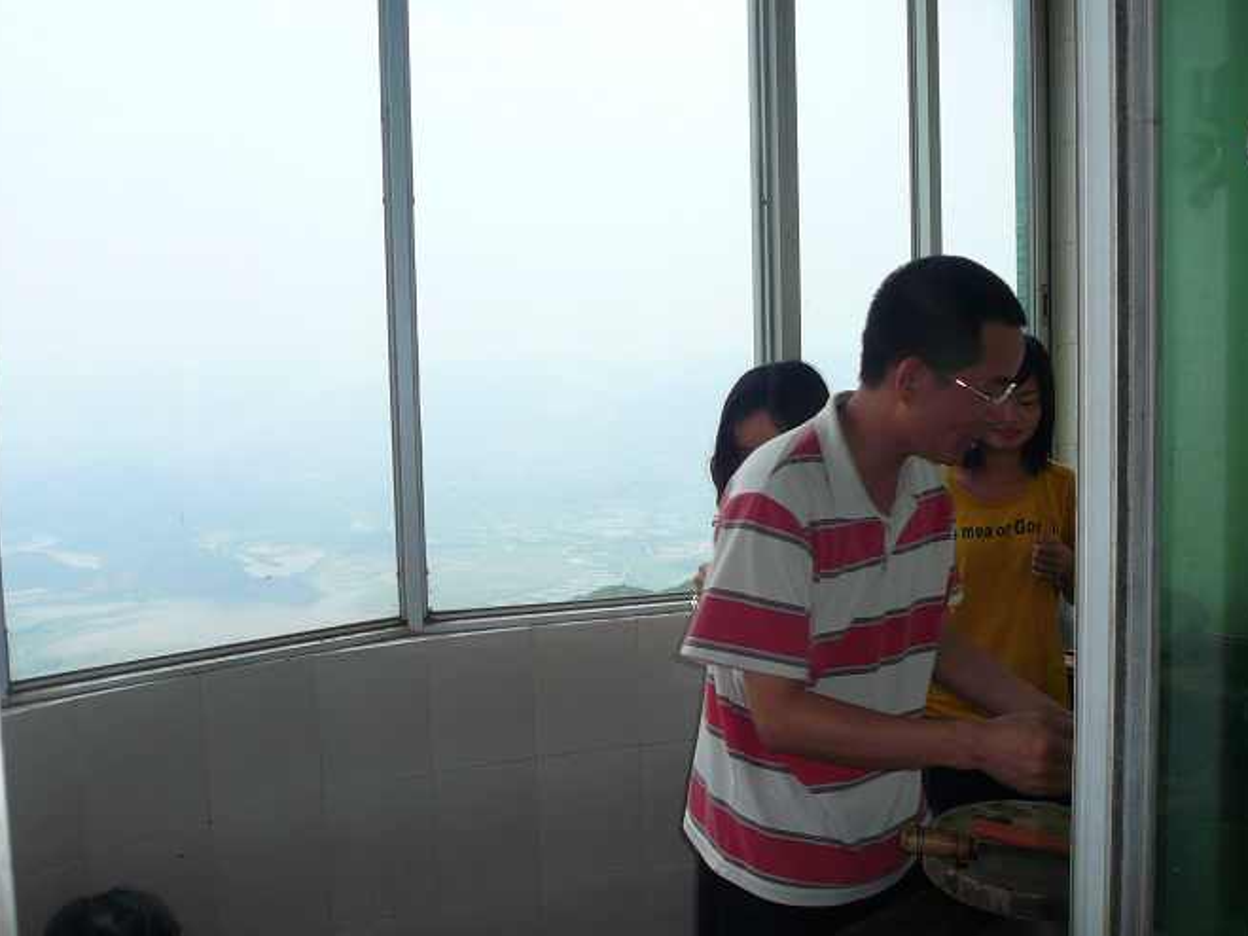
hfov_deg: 53.9
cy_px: 474
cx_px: 684
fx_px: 1226
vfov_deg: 41.8
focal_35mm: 34
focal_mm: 4.6
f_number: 8
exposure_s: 1/160
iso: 100
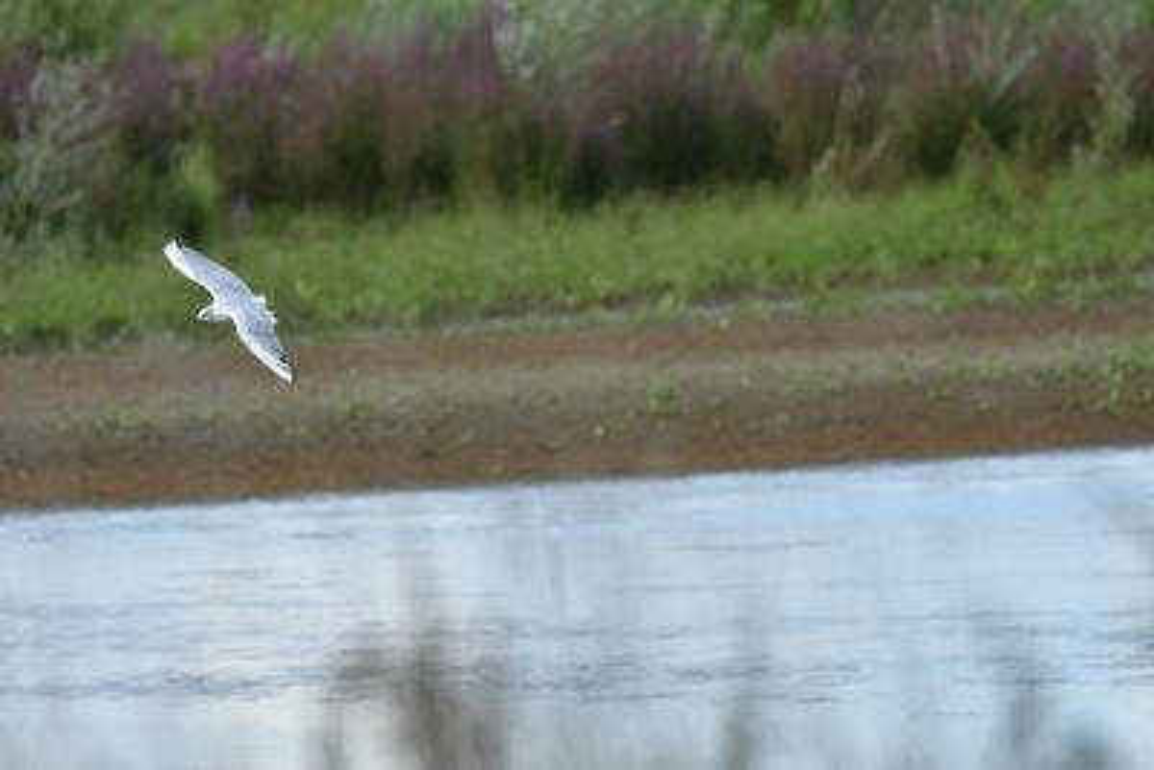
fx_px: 18277
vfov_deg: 2.4
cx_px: 577
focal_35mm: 570
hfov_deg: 3.6
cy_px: 385
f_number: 6
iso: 320
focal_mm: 380
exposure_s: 1/800
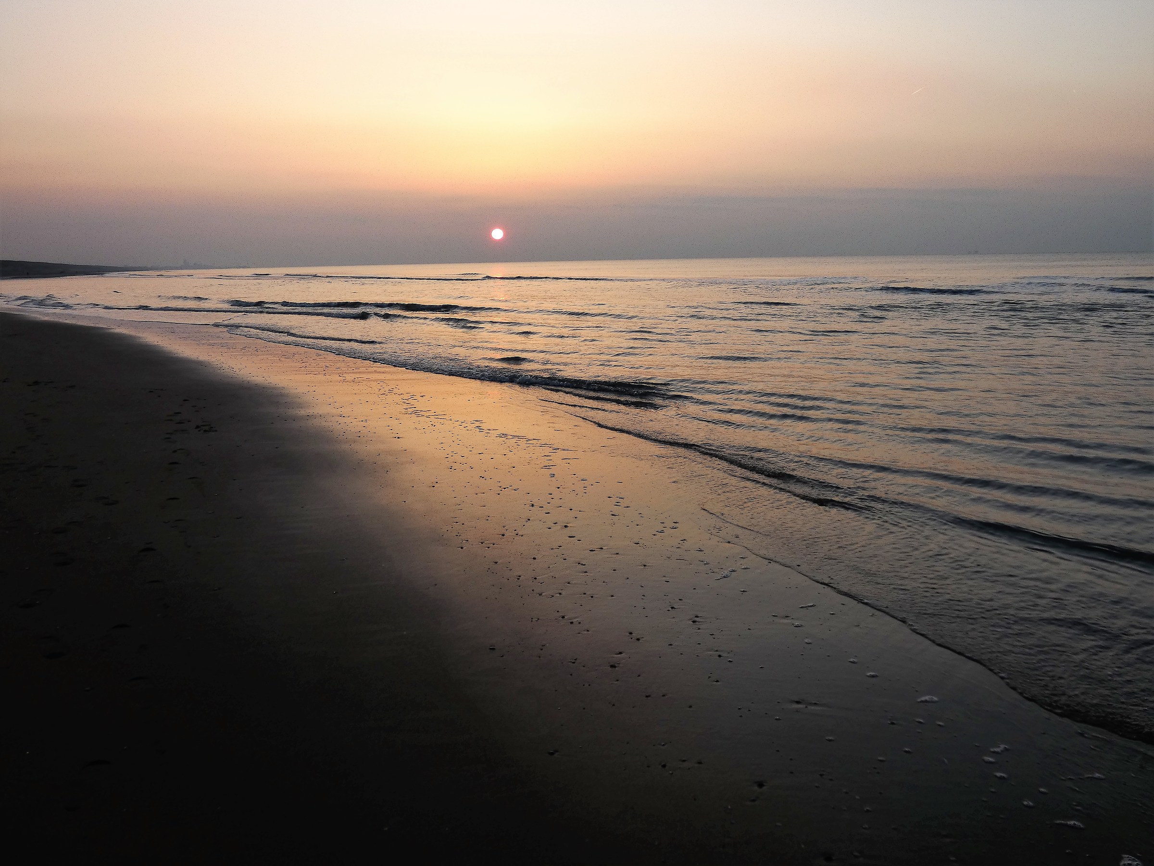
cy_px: 433
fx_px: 1067
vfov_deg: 44.2
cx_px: 577
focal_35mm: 32
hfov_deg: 56.8
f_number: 3.4
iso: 80
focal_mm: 5.8
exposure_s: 1/160
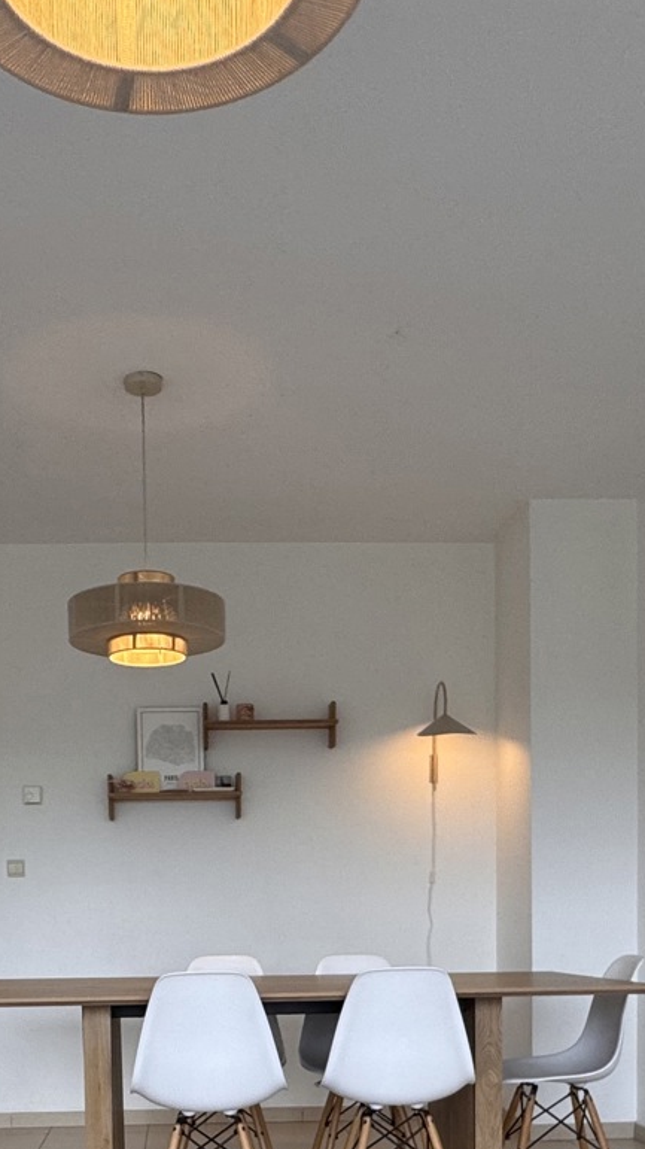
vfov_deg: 48.6
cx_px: 207
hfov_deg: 30.9
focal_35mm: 38
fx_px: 1157
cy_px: 981
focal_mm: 2.22
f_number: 2.2
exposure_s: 1/100
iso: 100
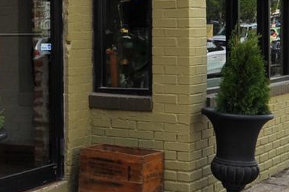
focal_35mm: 84
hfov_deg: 24.0
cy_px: 67
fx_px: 673
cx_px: 81
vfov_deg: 16.2
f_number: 9
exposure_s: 1/320
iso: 400
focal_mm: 15
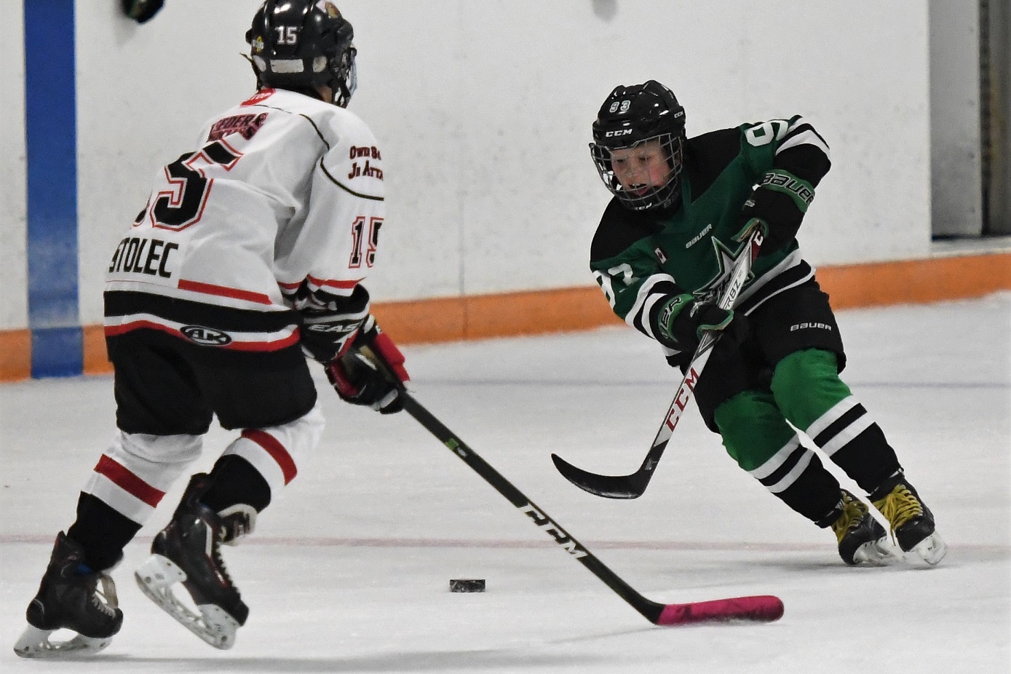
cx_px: 506
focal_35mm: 218
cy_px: 337
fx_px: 6108
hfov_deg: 9.5
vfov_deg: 6.3
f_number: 2.8
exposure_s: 1/1000
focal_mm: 145
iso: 3200
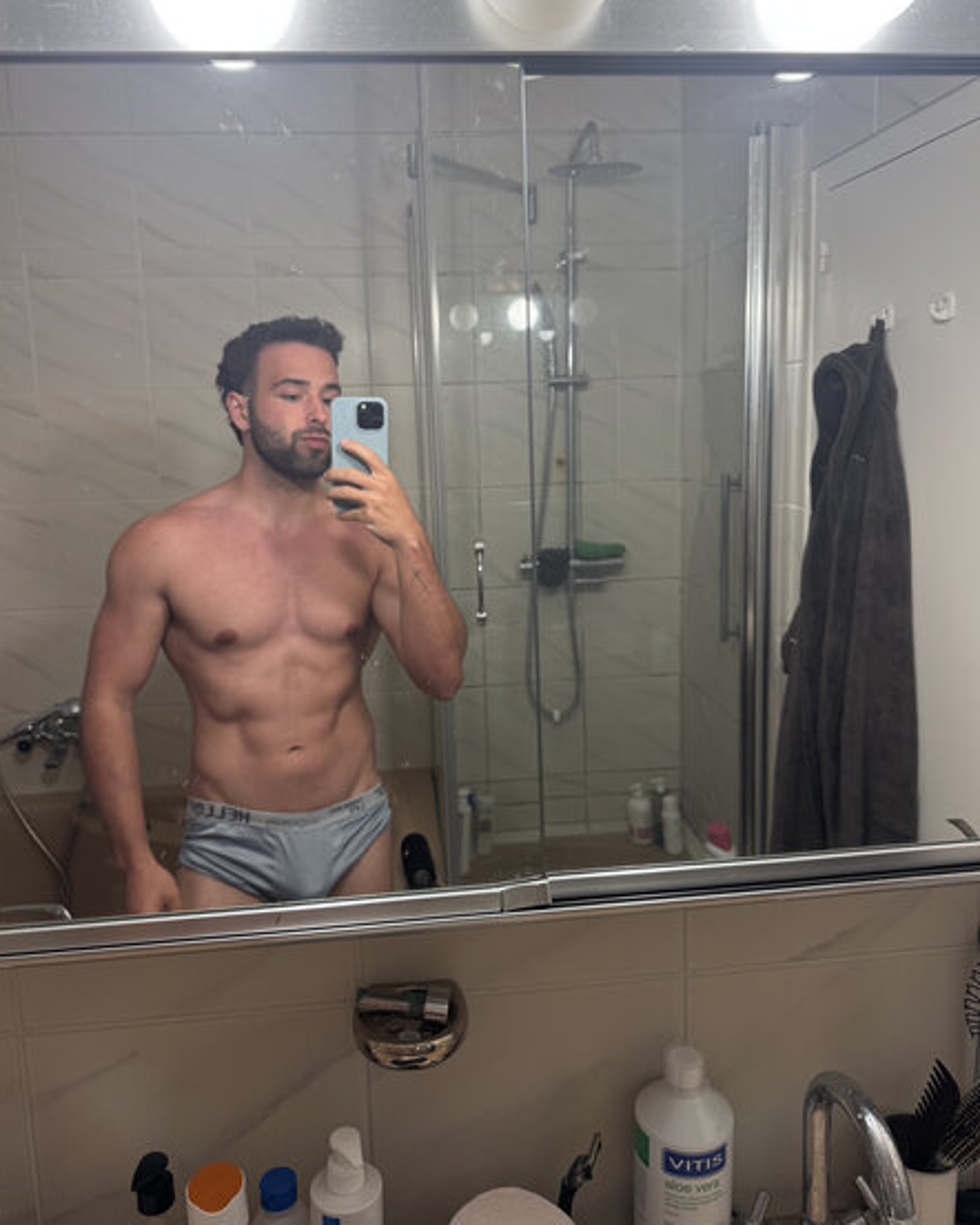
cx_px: 479
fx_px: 942
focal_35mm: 26
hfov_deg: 55.0
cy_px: 558
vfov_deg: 65.9
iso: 100
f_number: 1.78
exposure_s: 1/50
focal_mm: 6.76
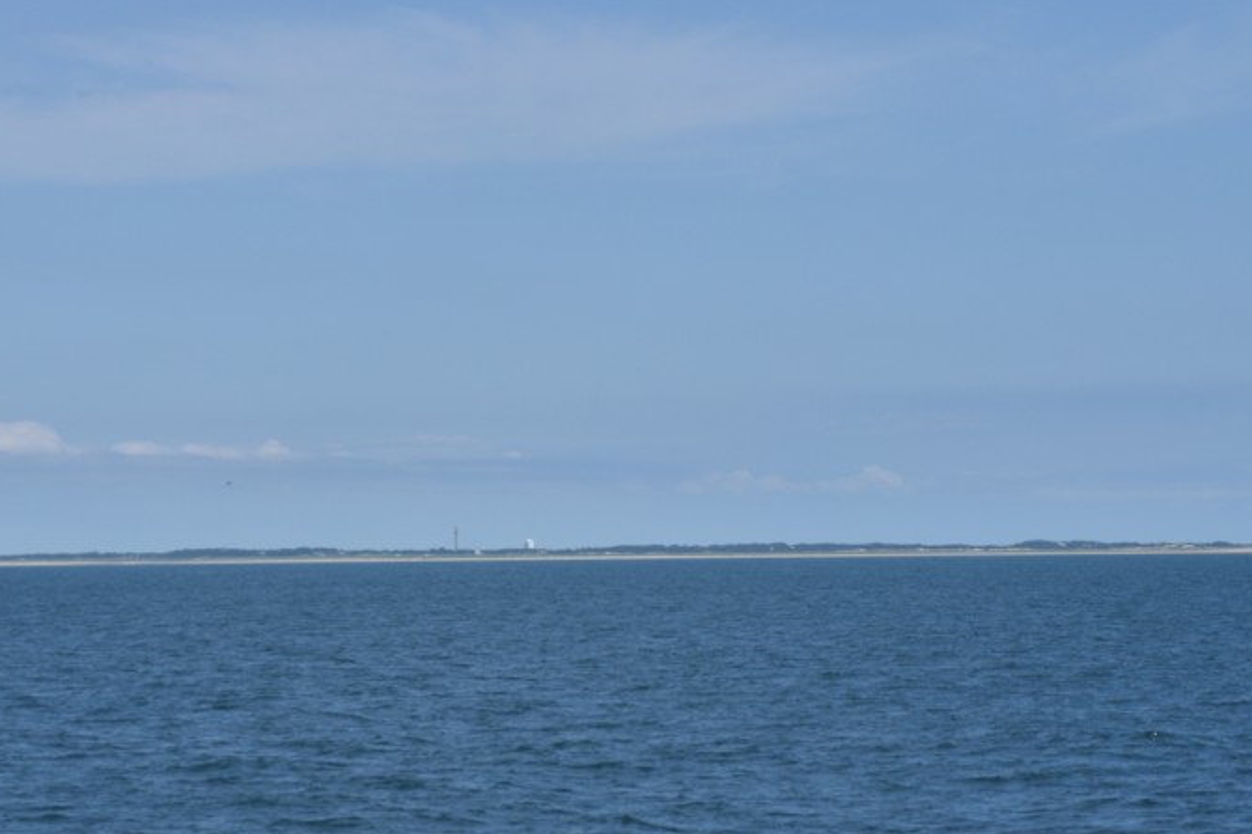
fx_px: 4617
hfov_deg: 15.4
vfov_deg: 10.3
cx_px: 345
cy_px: 659
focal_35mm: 133
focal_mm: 55
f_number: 5.6
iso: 200
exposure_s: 1/1250
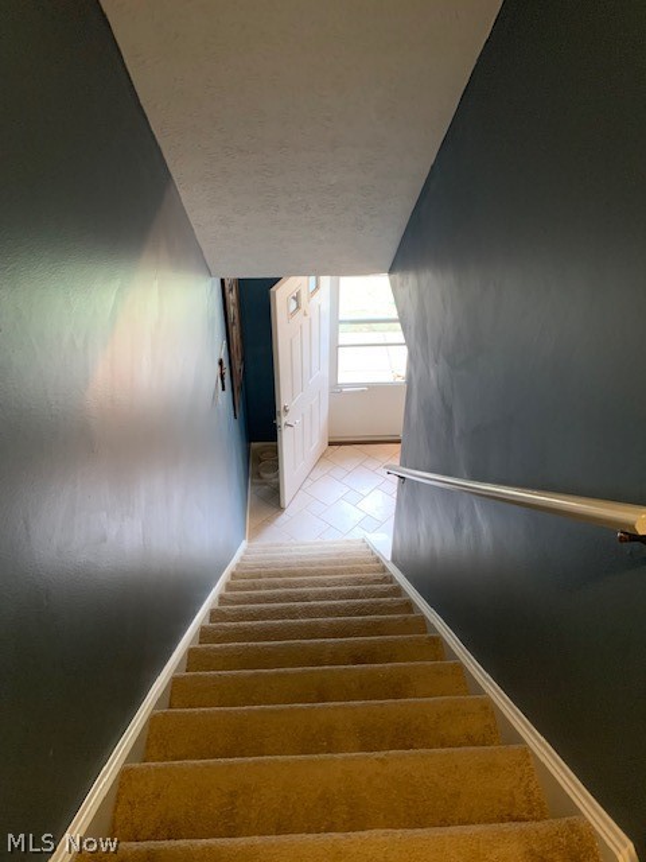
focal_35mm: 26
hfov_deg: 53.1
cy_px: 431
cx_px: 323
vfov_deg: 67.3
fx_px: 647
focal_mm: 4.25
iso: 320
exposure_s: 1/40
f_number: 1.8
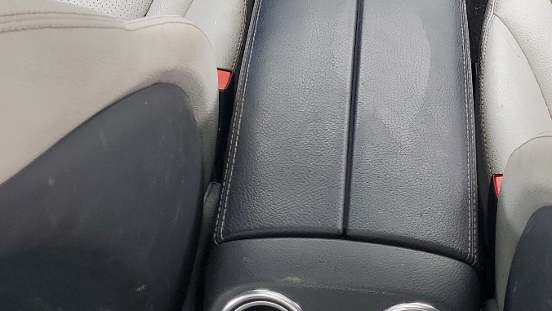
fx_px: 981
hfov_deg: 31.3
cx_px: 330
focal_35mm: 67
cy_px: -107
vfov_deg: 16.9
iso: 50
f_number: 1.5
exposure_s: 1/263
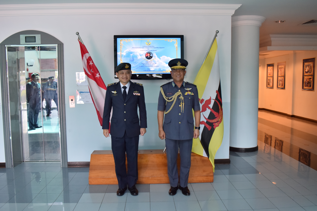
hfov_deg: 59.5
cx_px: 158
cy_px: 106
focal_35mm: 32
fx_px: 277
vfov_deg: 41.7
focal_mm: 21
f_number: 5.6
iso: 1250
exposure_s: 1/125
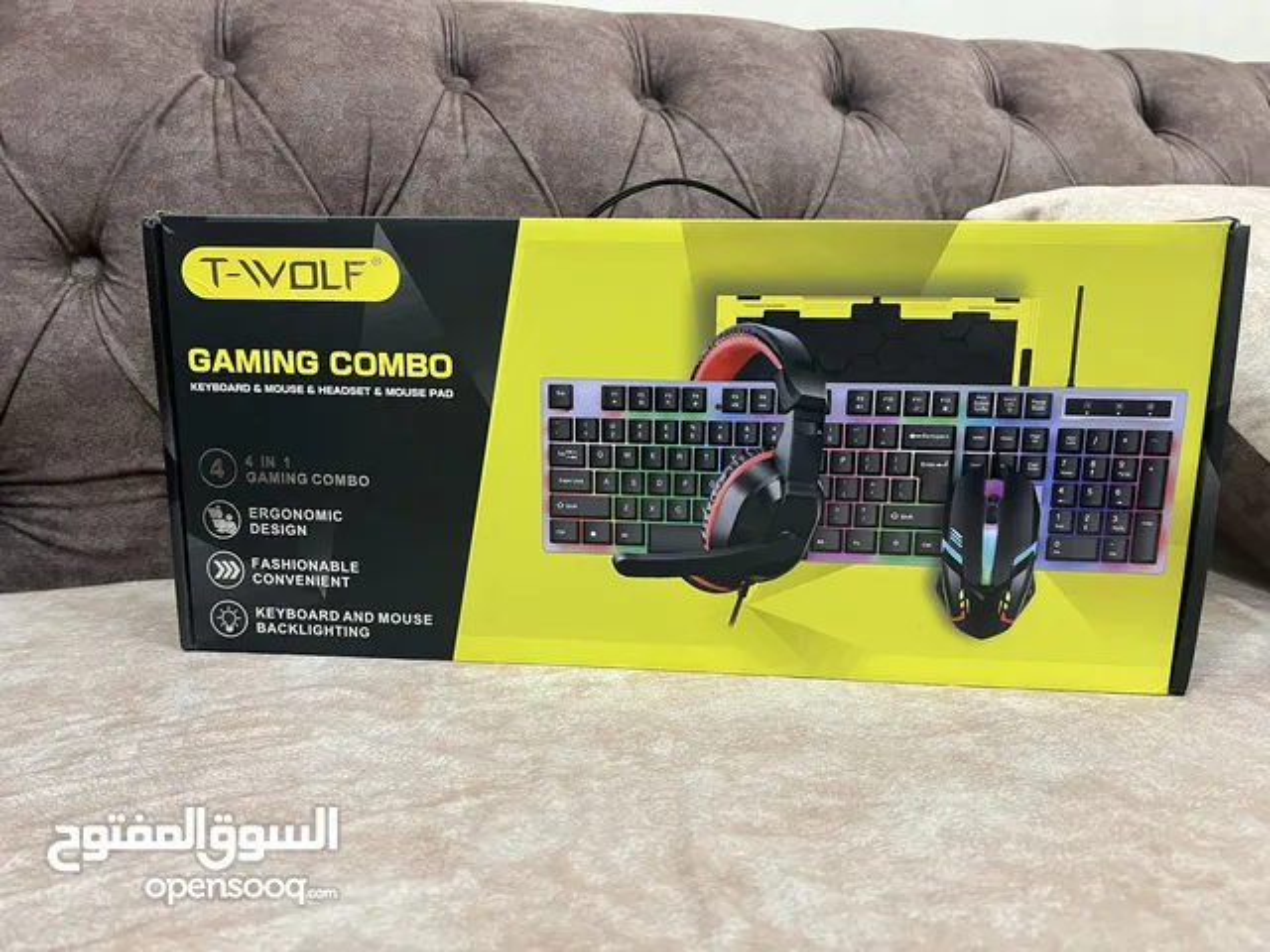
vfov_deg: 53.1
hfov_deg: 67.3
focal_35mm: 26
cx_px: 635
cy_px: 476
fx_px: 954
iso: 320
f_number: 1.5
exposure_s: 1/50
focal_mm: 5.7
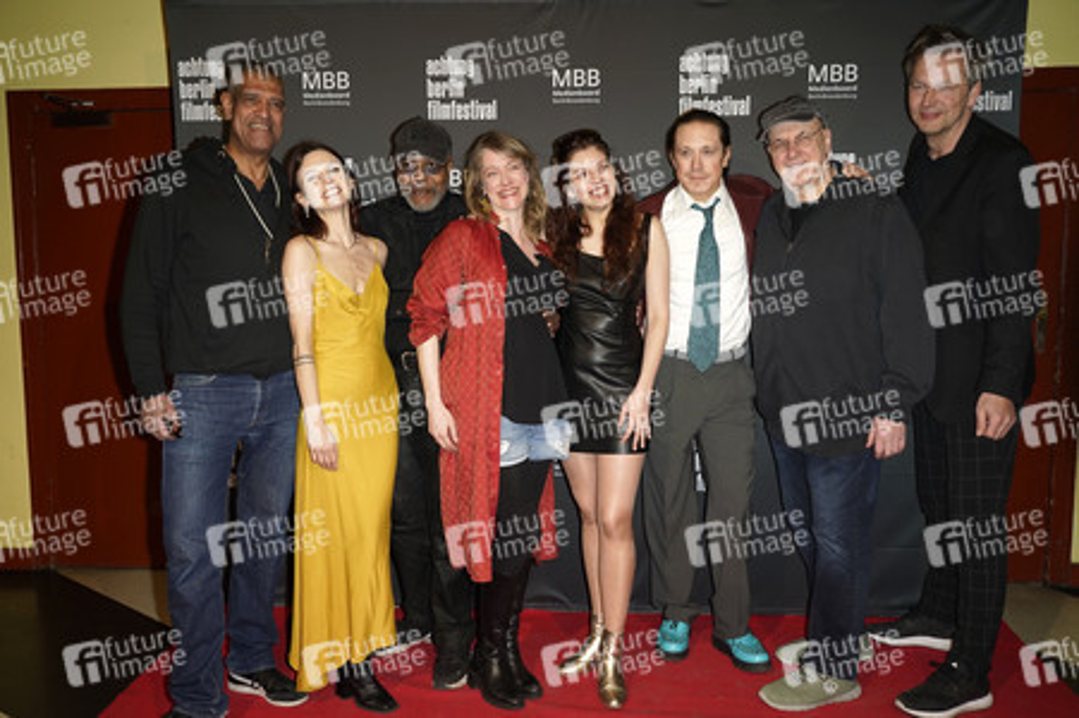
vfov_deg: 41.1
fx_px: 958
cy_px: 359
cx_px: 540
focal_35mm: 32
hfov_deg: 58.8
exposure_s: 1/200
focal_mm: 32
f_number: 5.6
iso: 320
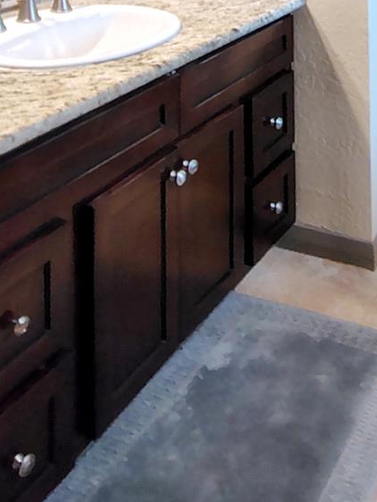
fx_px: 624
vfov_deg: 33.8
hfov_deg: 30.3
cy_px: -126
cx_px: 411
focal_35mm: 43
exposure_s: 1/24
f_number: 2.2
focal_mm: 2.13
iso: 491
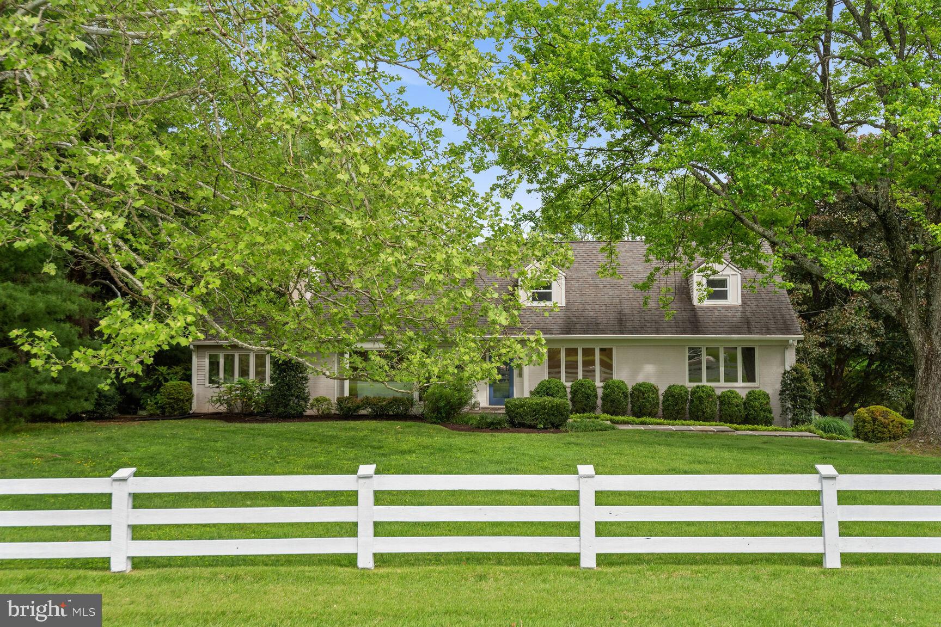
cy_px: 314
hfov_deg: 54.4
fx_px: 915
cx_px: 470
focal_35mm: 35
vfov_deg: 37.9
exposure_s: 1/80
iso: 400
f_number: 8
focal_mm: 35
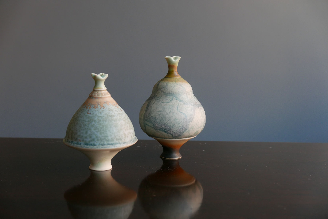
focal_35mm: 60
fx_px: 547
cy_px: 110
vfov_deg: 22.7
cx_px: 164
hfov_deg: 33.4
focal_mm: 27.2
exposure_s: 1/80
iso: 400
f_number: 2.8
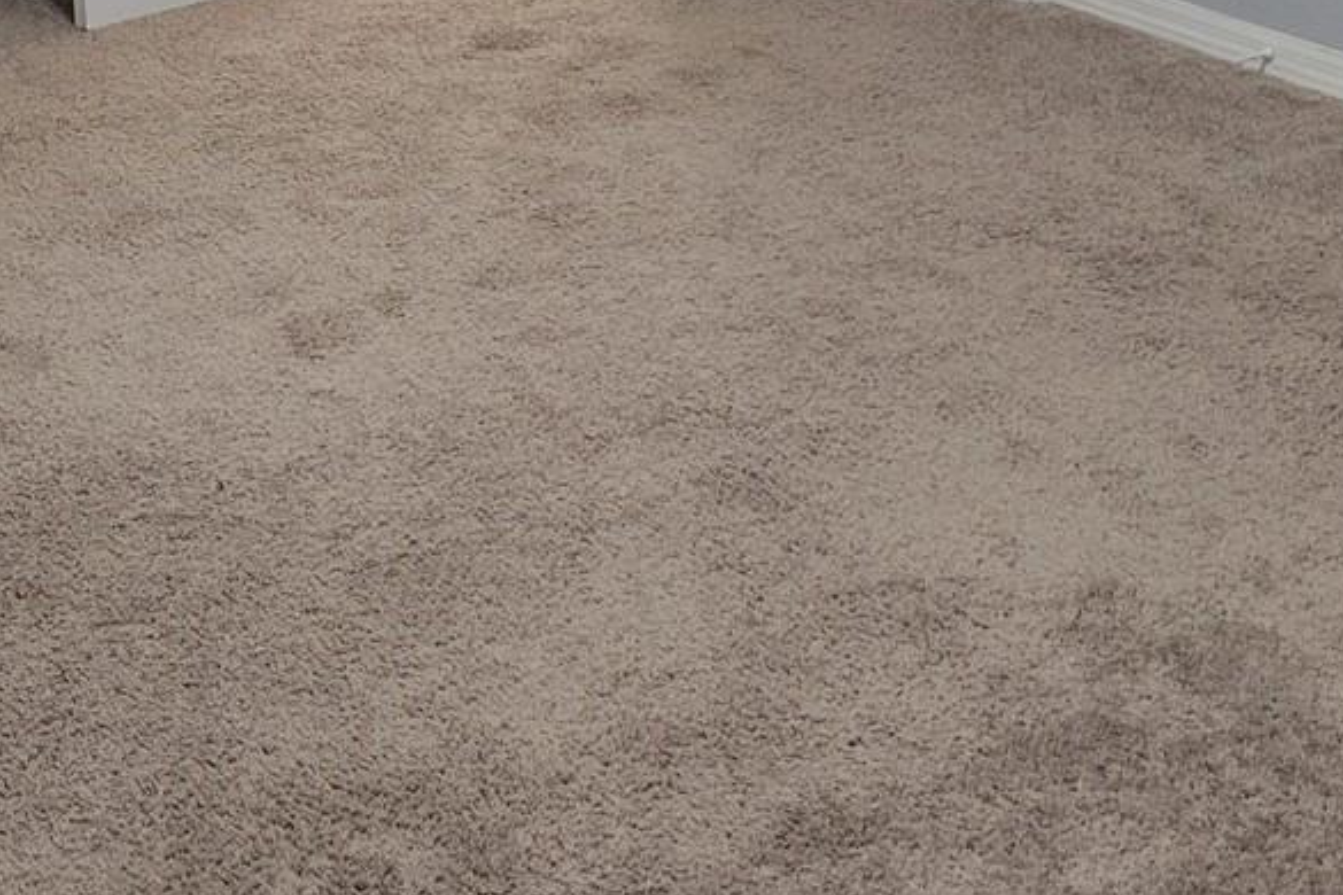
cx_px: 494
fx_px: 2760
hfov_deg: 27.2
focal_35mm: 74
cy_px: -326
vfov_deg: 17.1
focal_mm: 5.4
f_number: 1.8
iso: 250
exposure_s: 1/40
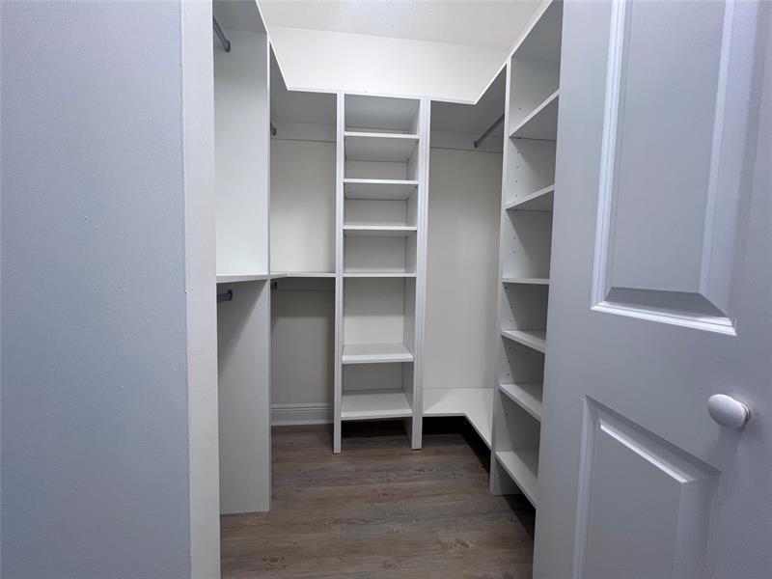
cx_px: 386
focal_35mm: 13
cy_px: 290
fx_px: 290
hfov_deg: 106.2
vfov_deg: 89.9
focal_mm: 1.57
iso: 160
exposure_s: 1/120
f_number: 1.8
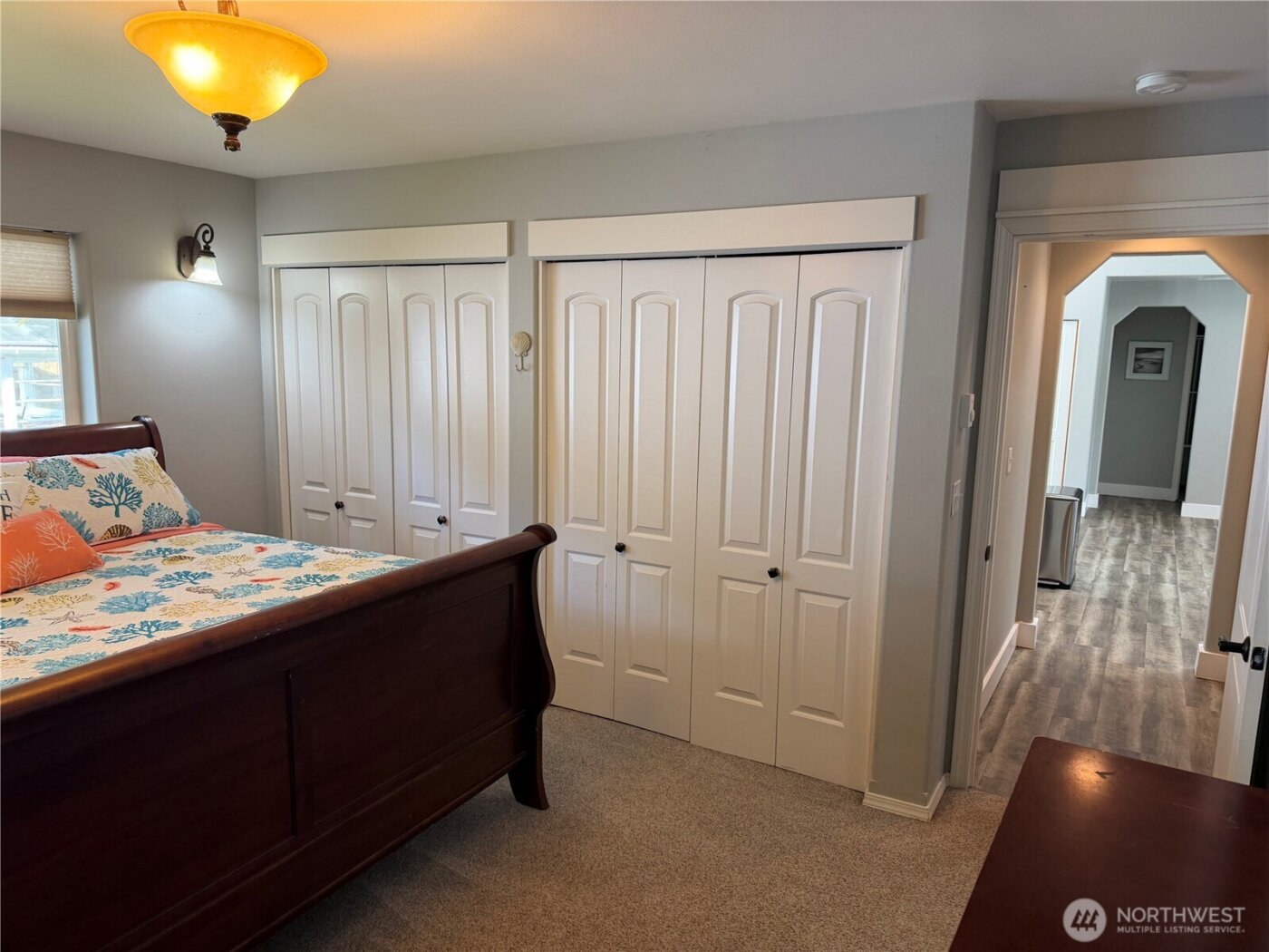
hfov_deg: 71.6
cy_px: 476
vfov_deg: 56.8
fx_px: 880
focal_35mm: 24
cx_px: 634
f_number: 1.78
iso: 160
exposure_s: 1/120
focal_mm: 6.76
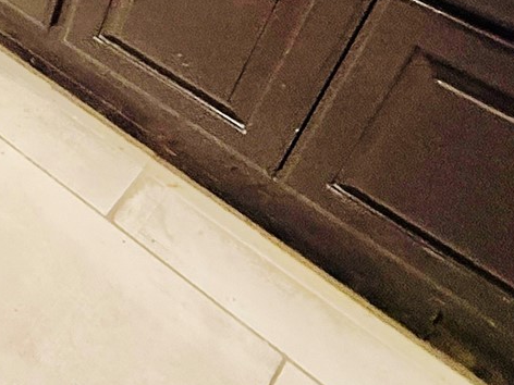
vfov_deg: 21.1
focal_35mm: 57
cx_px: -272
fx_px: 846
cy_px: -213
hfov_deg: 25.1
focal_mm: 2.22
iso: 640
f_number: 2.2
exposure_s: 1/60
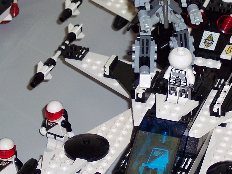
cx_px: 162
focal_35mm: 180
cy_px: 58
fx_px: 1206
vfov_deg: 8.2
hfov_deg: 11.0
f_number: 4.1
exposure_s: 1/90
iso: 100
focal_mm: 18.7
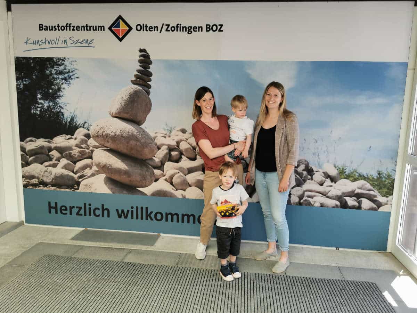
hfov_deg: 65.3
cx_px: 208
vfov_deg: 51.4
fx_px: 325
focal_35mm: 27
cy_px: 156
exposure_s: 1/191
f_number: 1.6
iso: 50
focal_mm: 5.6
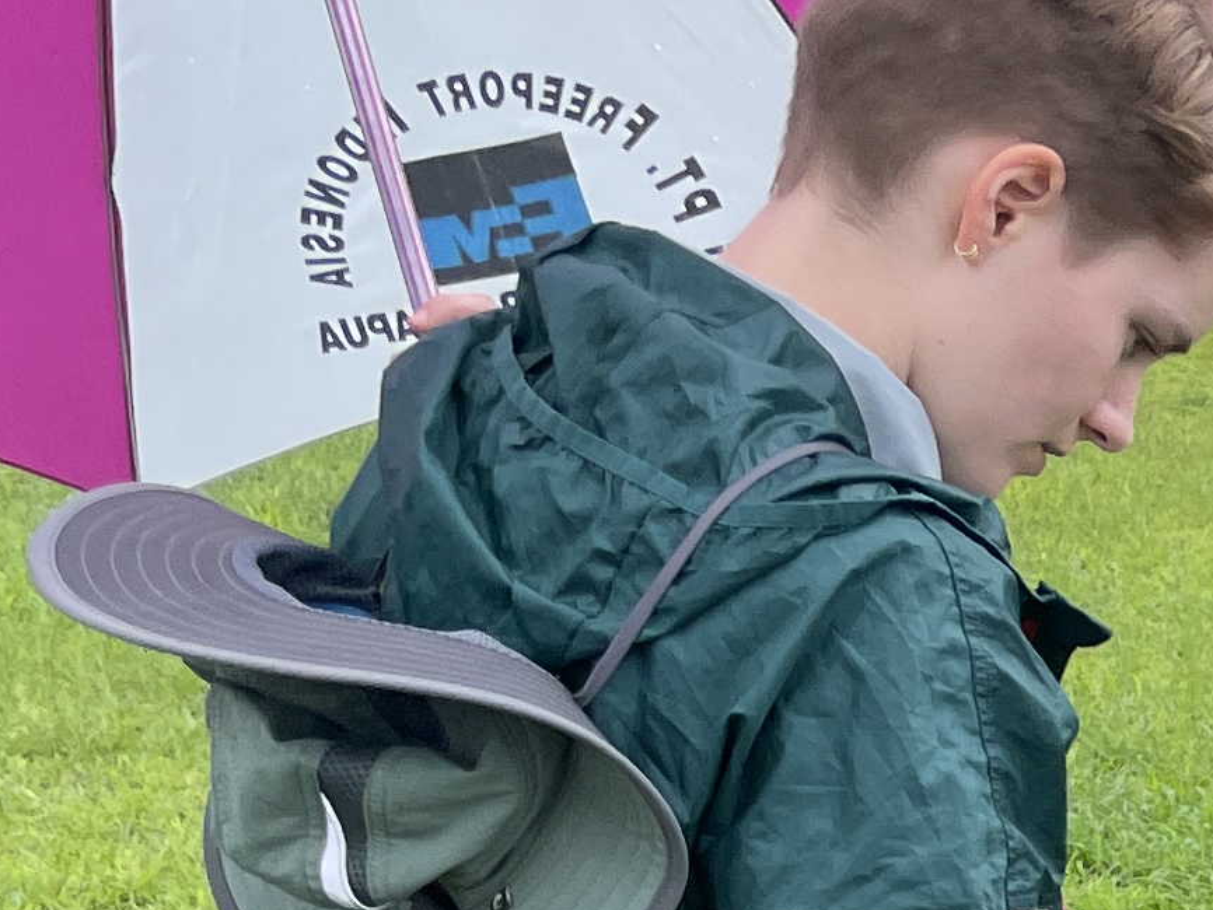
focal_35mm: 121
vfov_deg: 11.7
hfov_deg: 13.7
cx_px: 2478
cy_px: 1387
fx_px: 4241
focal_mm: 4.2
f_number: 1.6
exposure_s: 1/506
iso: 32
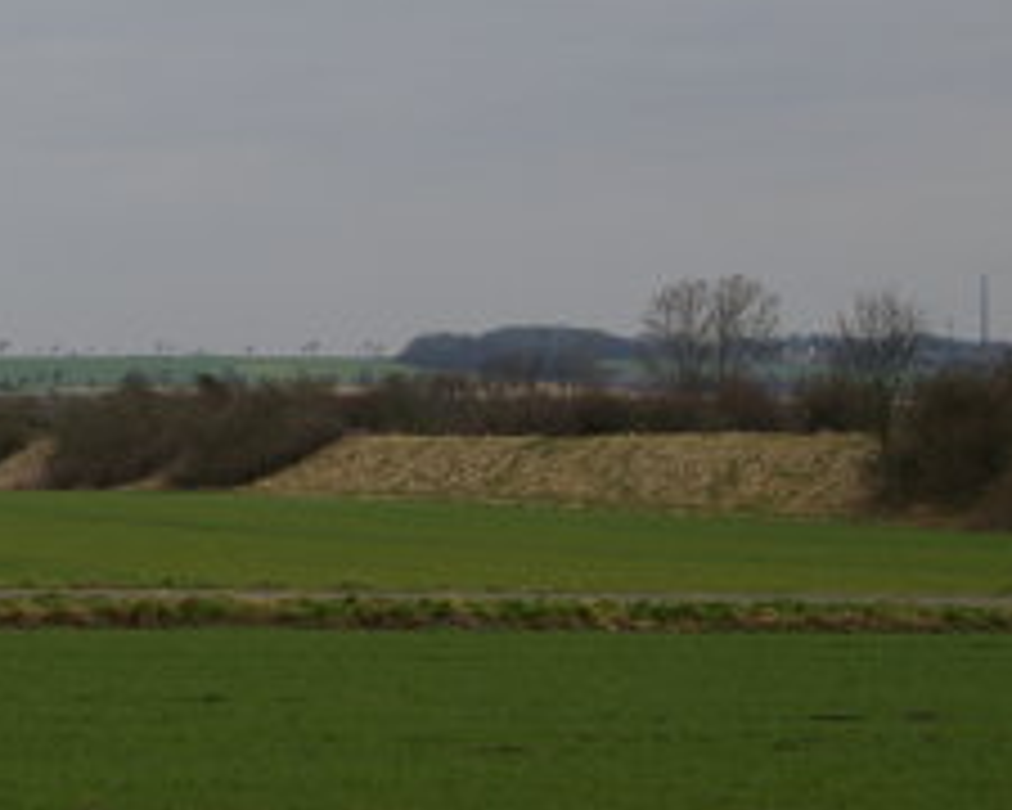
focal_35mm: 190
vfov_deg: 8.1
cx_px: -594
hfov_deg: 9.8
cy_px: 248
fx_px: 5691
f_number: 6.7
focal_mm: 38
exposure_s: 1/125
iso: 200
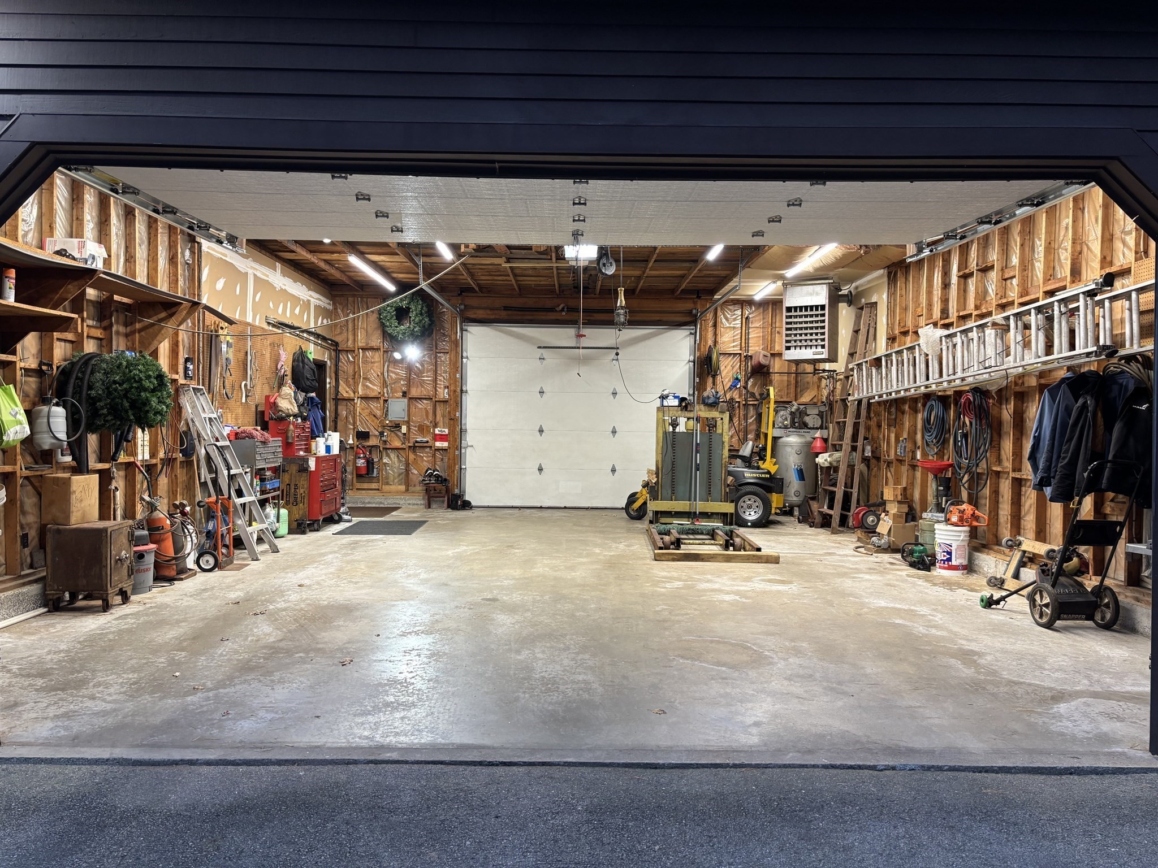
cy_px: 434
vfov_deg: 53.1
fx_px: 870
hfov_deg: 67.3
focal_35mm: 26
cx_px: 579
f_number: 1.6
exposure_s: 1/60
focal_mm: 5.96
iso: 125
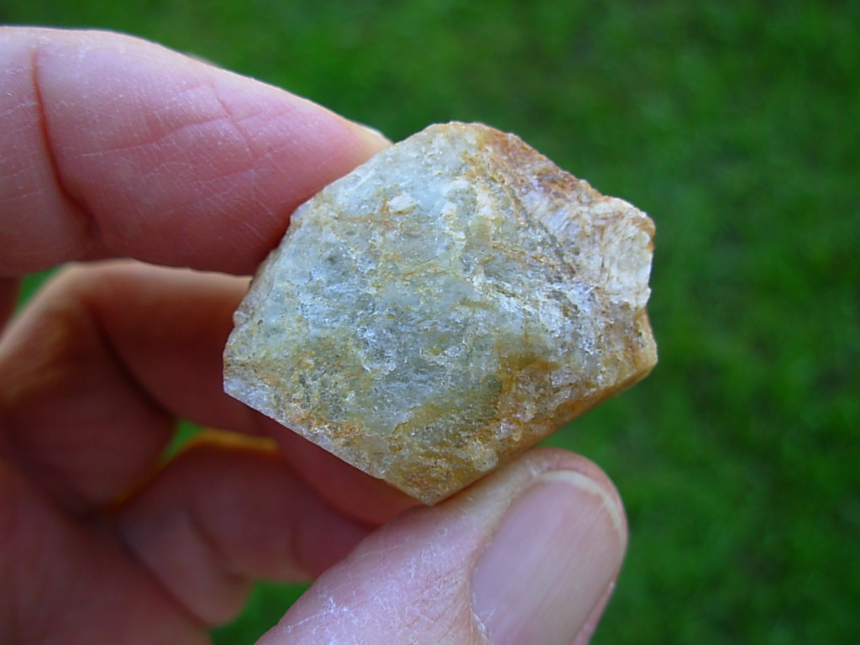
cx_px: 430
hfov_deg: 49.0
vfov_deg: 37.7
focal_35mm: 38
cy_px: 322
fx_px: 944
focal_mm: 6.3
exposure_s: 1/105
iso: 50
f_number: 2.9
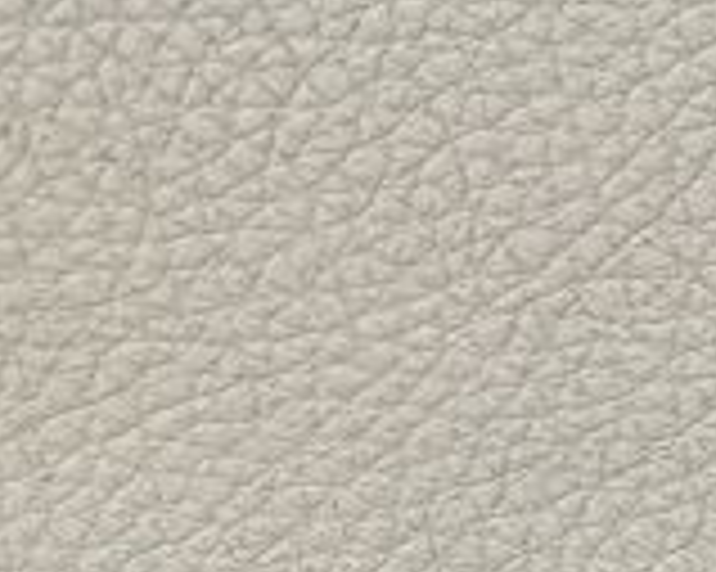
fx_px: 4214
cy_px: 905
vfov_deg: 7.6
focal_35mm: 199
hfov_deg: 7.6
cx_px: 2580
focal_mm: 4.71
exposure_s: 1/100
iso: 198
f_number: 1.79
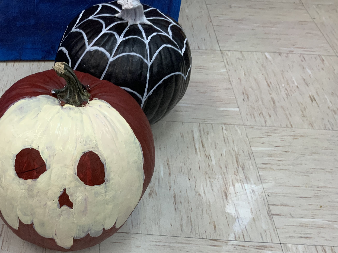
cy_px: 172
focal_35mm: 45
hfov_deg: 40.7
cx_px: 78
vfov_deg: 31.9
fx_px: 439
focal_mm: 3
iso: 50
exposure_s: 1/120
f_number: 1.8
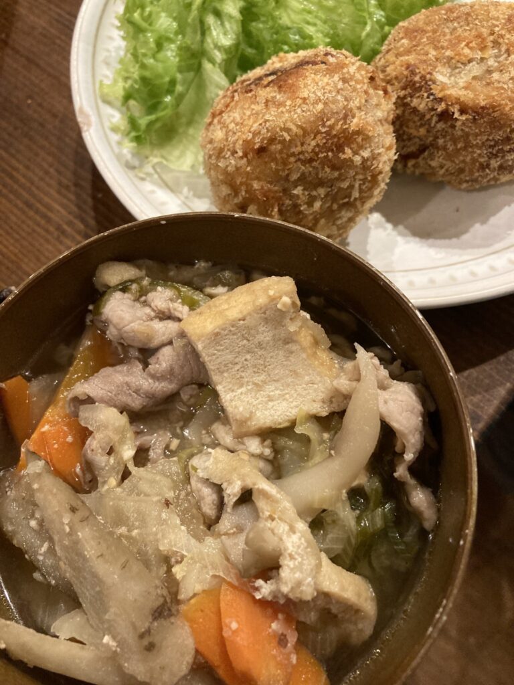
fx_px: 554
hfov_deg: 49.7
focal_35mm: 28
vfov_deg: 63.4
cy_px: 342
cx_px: 257
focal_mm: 3.99
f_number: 1.8
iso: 400
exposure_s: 1/35
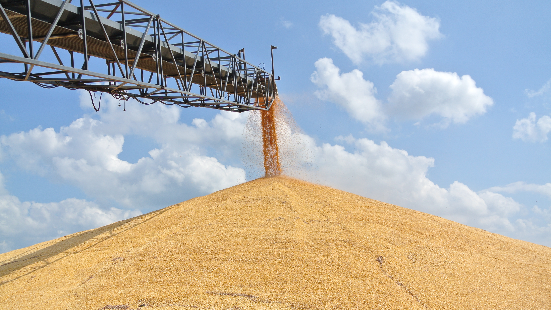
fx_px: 555
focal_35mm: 38
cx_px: 275
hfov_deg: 52.8
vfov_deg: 31.1
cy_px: 177
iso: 100
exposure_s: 1/1000
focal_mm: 13.6
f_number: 4.5
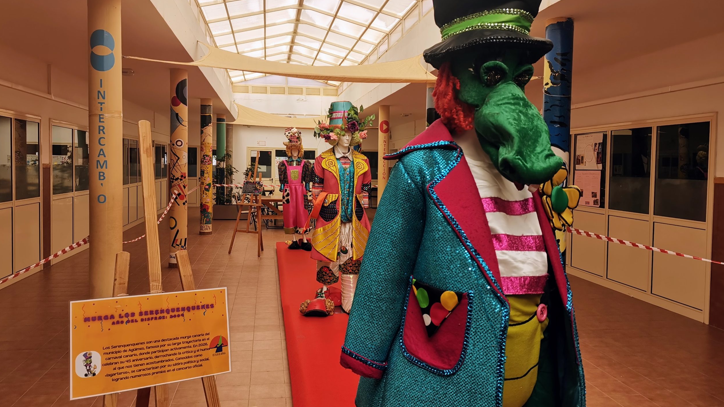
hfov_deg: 64.3
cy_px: 188
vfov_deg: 38.9
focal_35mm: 30
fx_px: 576
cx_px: 362
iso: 50
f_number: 1.8
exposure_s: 1/877
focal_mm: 4.75
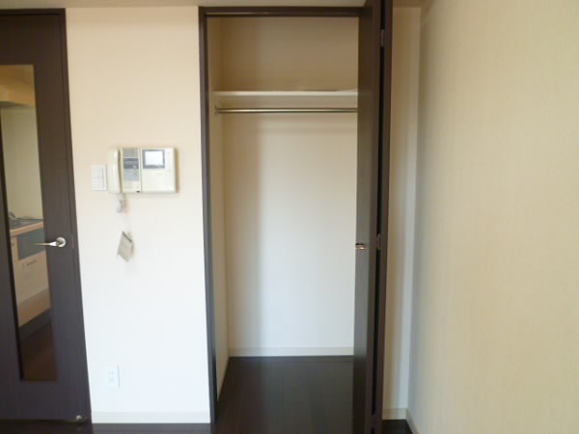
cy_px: 217
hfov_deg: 69.4
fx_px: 418
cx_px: 290
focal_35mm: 25
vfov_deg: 54.9
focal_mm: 4.5
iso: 250
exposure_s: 1/30
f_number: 2.8
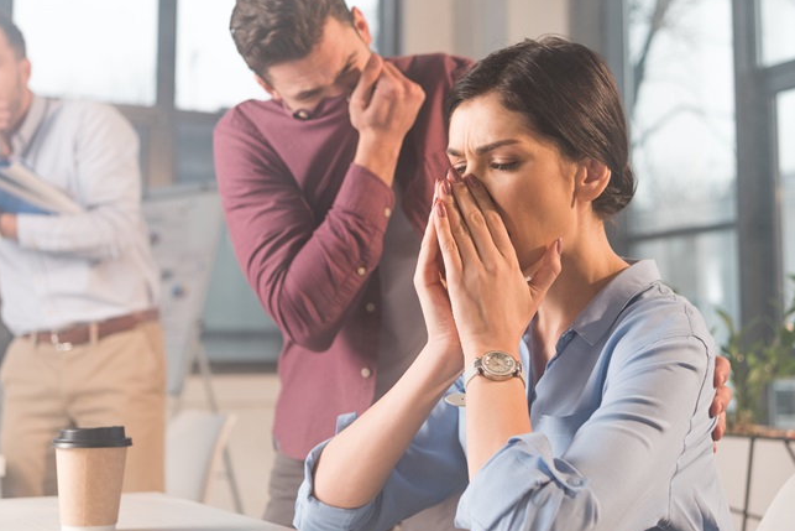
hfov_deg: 35.6
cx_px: 412
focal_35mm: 56
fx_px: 1237
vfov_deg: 24.2
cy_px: 227
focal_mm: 40
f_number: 2.8
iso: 250
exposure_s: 1/160
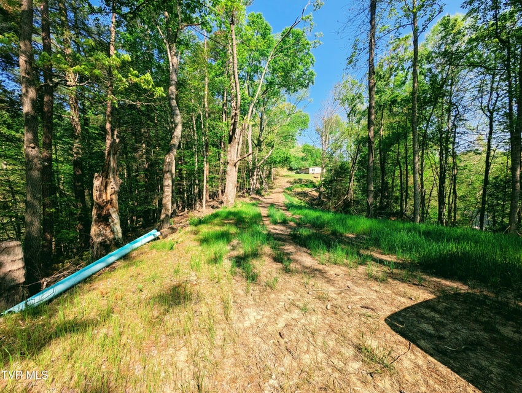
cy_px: 196
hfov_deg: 110.5
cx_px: 261
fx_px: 181
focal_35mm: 12
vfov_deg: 94.6
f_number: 1.95
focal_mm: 2.23
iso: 36
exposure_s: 1/778
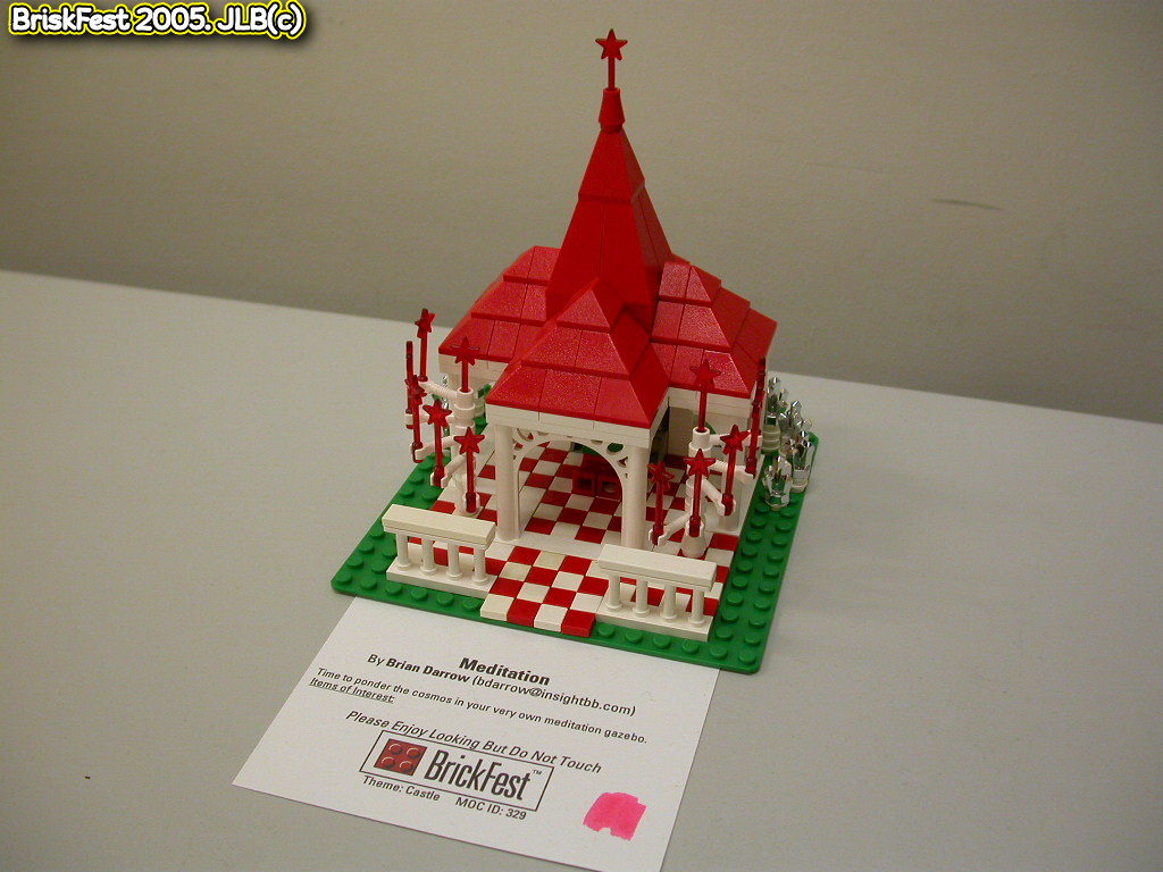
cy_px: 436
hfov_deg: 49.0
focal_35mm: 38
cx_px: 582
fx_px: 1277
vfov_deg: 37.7
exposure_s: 1/24.4
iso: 100
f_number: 2.6
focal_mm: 7.85
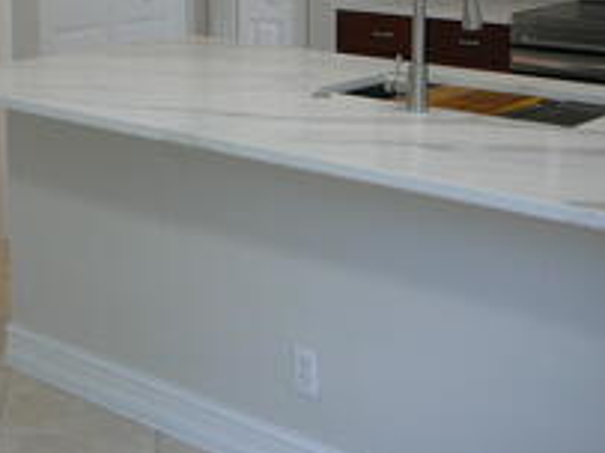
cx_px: 107
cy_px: 15
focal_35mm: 69
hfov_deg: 27.5
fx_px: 1205
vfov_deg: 20.7
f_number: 2.8
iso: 100
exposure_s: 1/30
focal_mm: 5.2
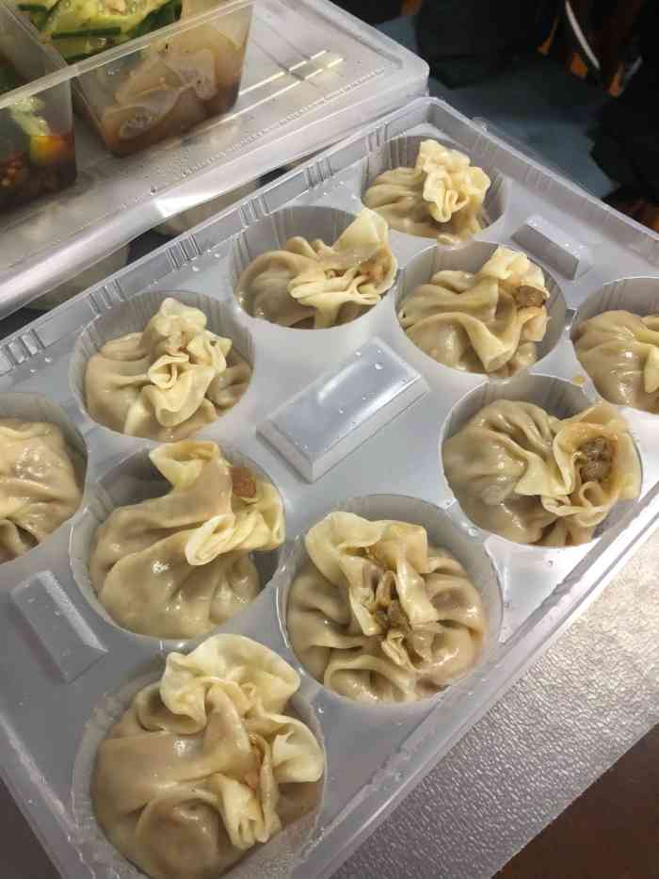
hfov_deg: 49.8
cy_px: 440
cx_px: 330
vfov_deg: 63.4
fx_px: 711
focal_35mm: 28
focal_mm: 4
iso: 100
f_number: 1.8
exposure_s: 1/15
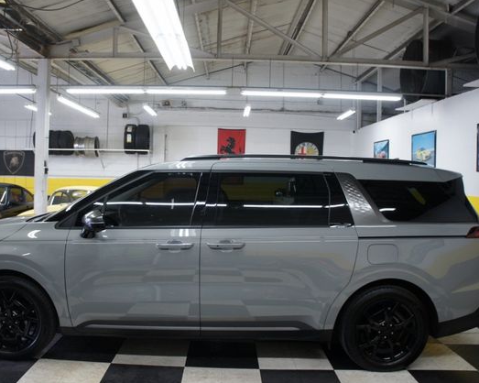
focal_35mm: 31
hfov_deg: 57.1
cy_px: 192
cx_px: 217
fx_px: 439
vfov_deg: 47.1
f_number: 3.5
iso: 250
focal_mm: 18
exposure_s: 1/30
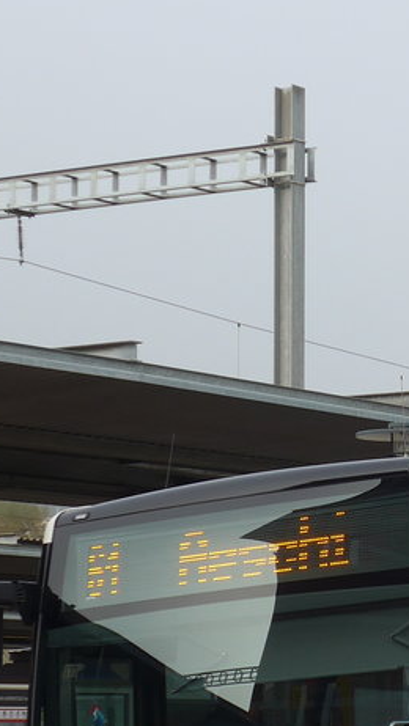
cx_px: 519
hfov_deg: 7.2
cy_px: 487
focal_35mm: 167
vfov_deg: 12.9
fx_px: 3219
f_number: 3.5
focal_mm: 12
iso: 80
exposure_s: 1/500
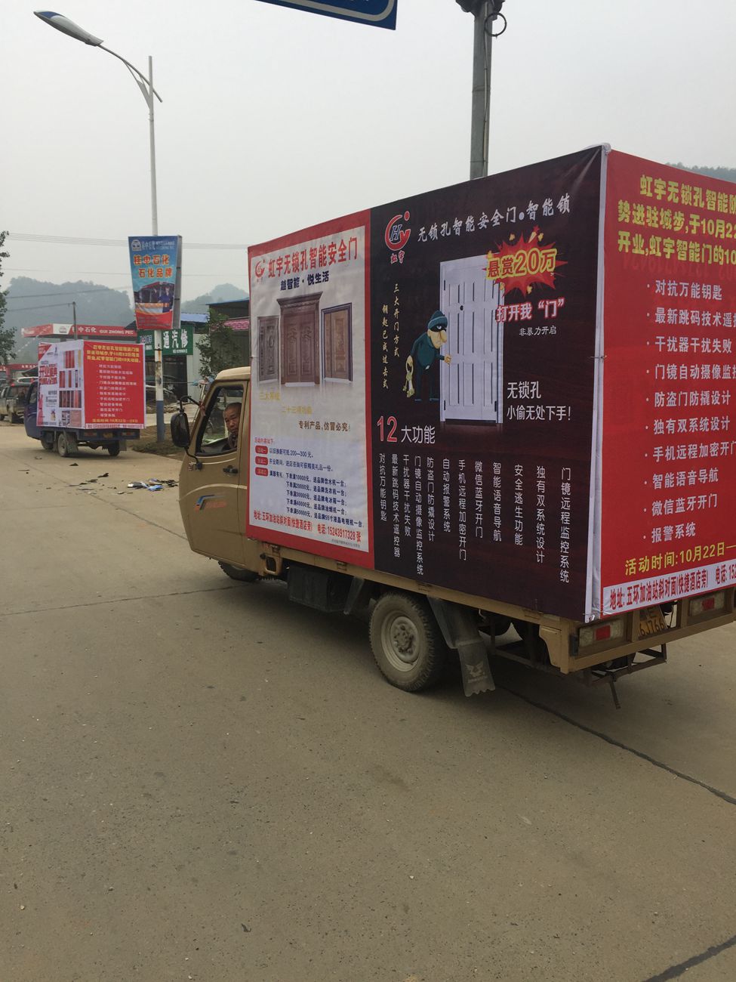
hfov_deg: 48.2
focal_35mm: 29
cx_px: 368
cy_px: 491
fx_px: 822
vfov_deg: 61.7
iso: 32
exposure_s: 1/338
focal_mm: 4.15
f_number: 2.2
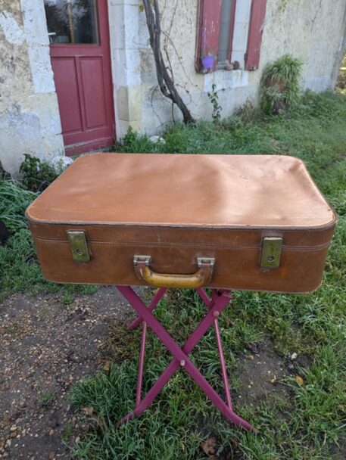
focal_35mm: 25
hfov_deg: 54.9
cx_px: 173
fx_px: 333
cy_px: 230
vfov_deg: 69.3
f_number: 1.89
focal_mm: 5.43
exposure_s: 1/183
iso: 71
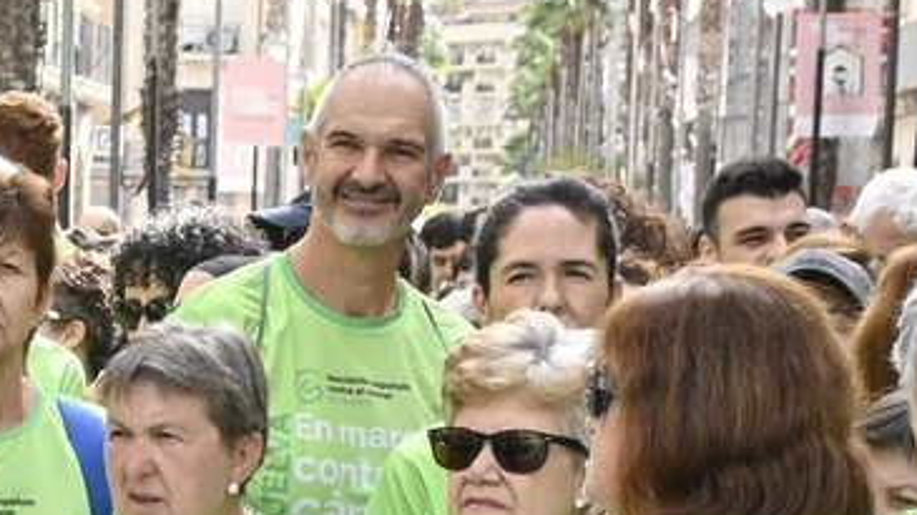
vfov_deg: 6.4
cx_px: -98
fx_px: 4434
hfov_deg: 11.6
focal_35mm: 182
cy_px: 1163
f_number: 5
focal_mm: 26.5
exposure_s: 1/800
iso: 400
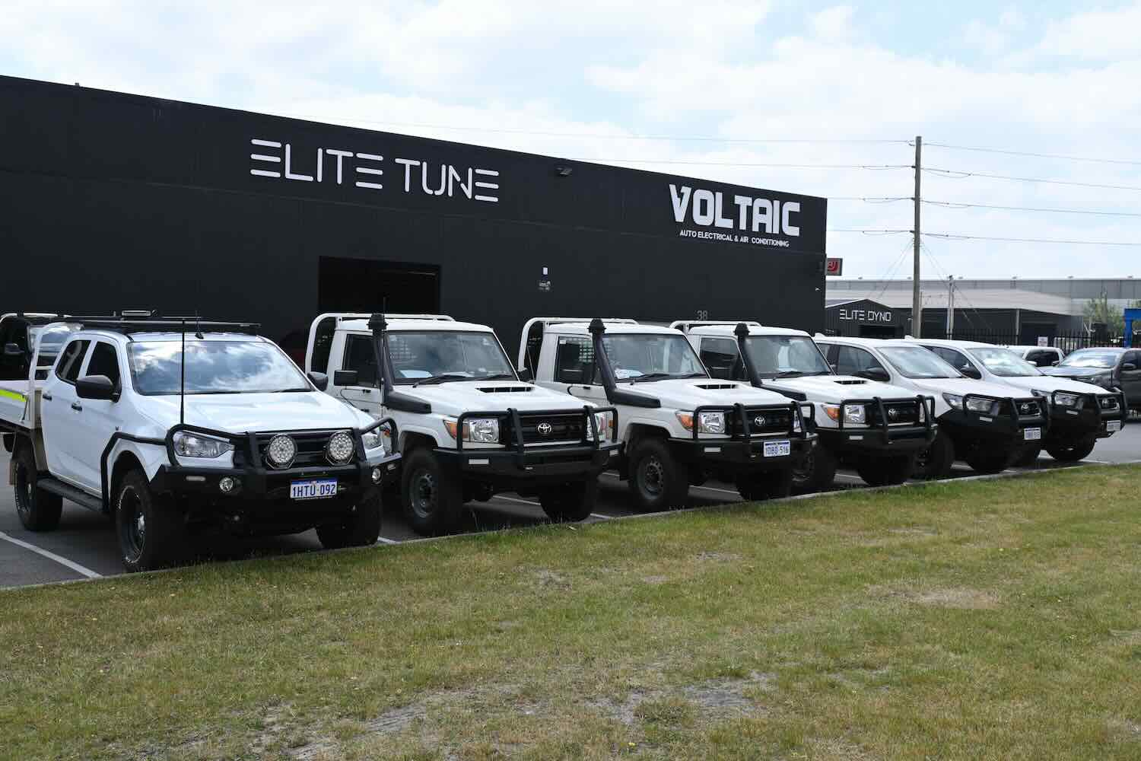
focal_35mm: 37
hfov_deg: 52.2
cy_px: 380
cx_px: 570
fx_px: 1165
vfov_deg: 36.2
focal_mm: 24.5
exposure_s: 1/400
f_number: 7.1
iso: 100
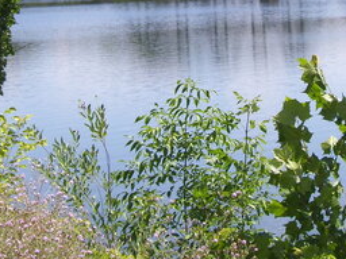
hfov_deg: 15.0
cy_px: -42
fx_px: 1309
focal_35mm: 131
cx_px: 235
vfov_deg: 11.1
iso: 80
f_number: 5.6
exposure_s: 1/320
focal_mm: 9.4
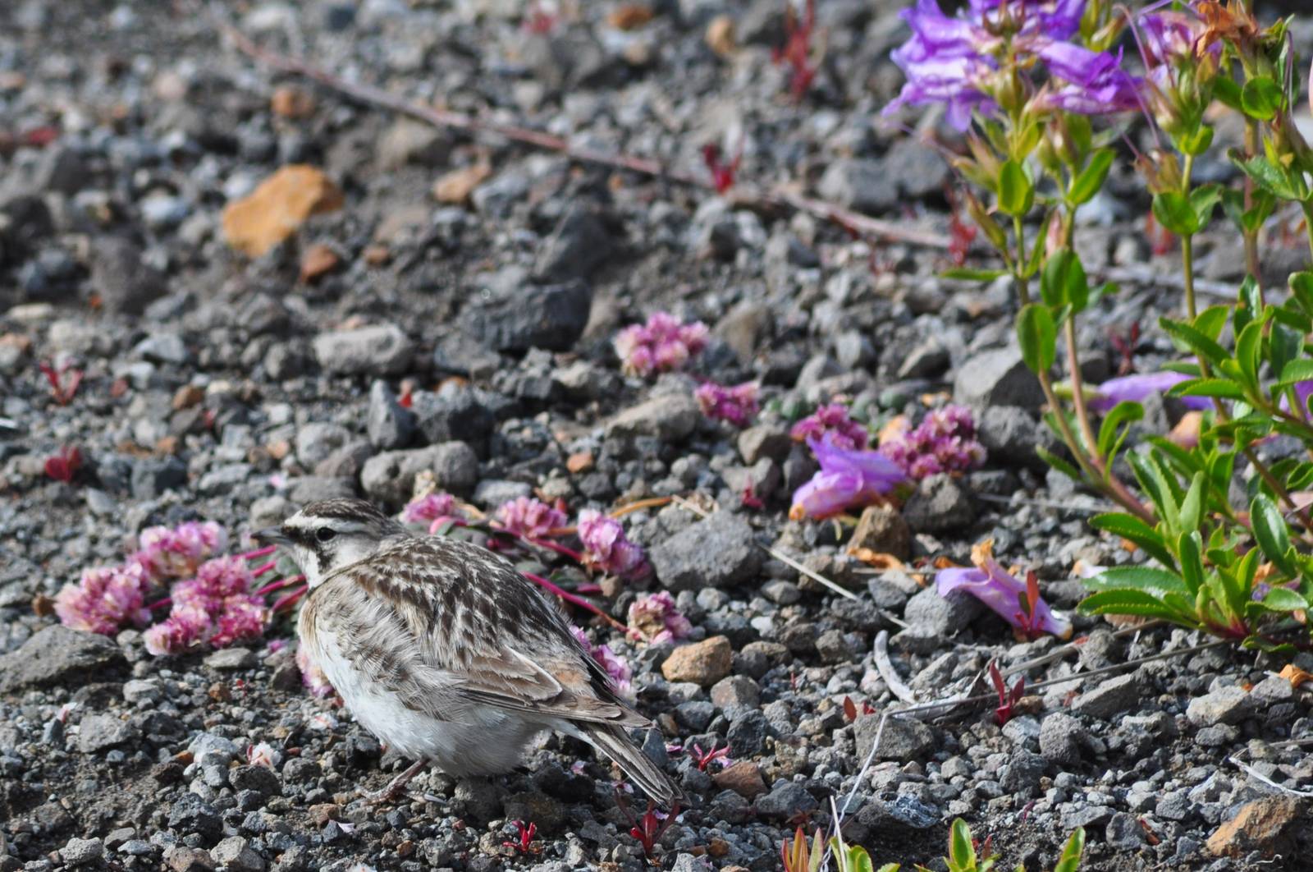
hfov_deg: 4.6
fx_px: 16389
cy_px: 436
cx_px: 656
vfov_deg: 3.0
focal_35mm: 450
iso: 280
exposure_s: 1/250
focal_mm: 300
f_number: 10
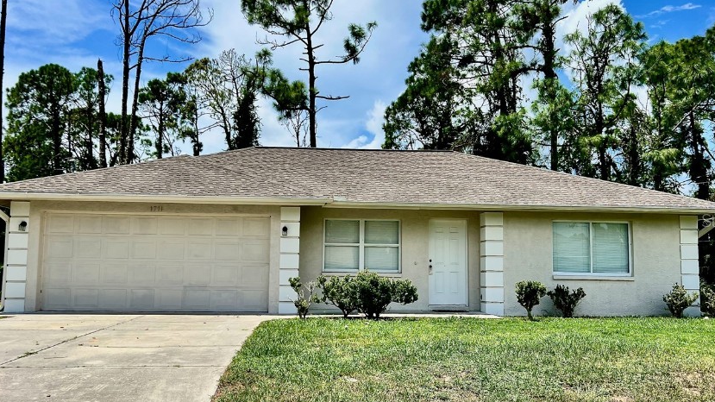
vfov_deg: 33.7
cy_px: 220
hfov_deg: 56.6
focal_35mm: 35
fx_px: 663
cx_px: 342
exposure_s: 1/5882
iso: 50
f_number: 1.5
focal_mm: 5.7
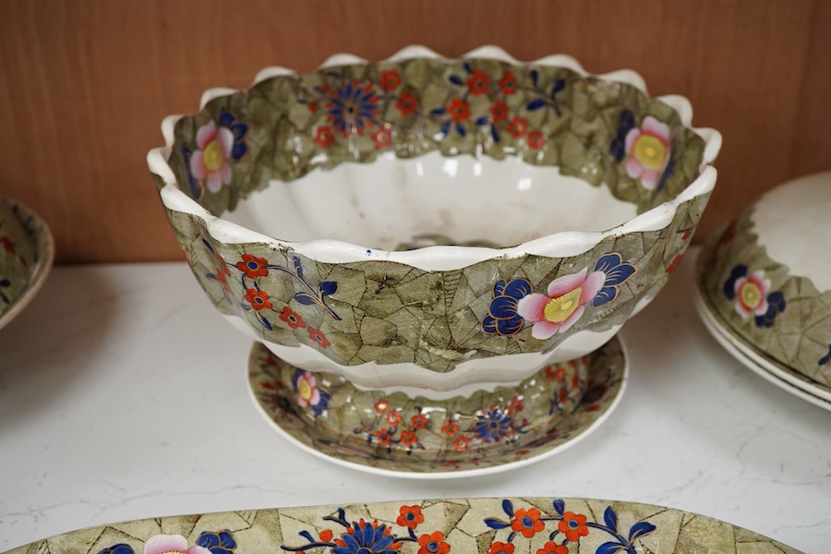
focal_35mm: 45
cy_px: 277
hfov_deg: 43.6
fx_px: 1039
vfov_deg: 29.9
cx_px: 416
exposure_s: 1/125
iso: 1250
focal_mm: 30
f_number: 8
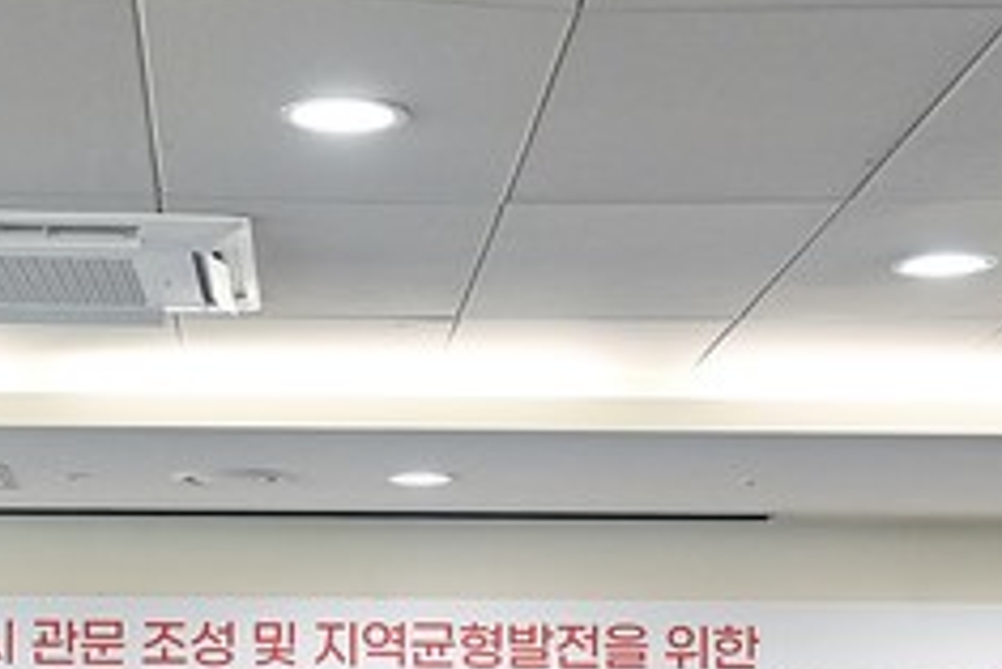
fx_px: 2841
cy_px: 831
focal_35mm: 102
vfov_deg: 13.1
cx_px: 264
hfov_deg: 19.9
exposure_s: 1/160
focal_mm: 40
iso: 3200
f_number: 4.5
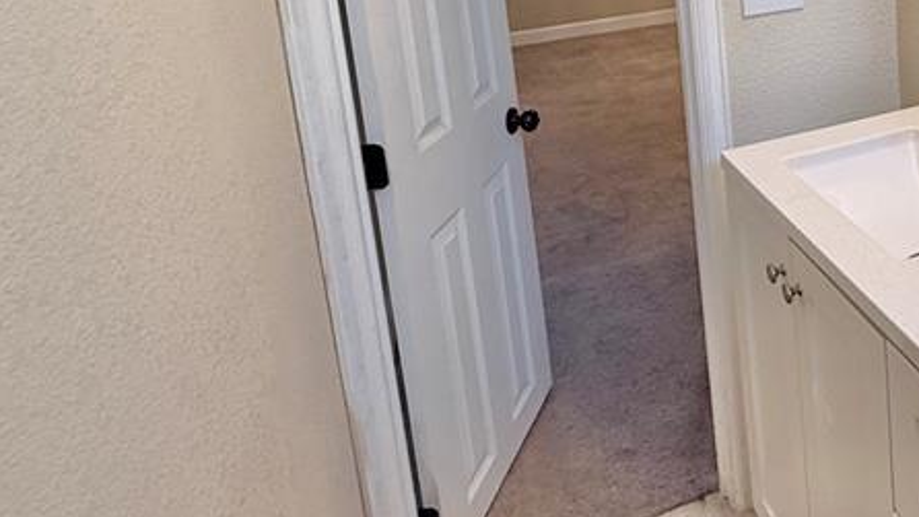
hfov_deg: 49.4
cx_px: 853
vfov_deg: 30.5
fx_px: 853
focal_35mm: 35
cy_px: -40
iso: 160
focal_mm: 2.22
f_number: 2.2
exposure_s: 1/120
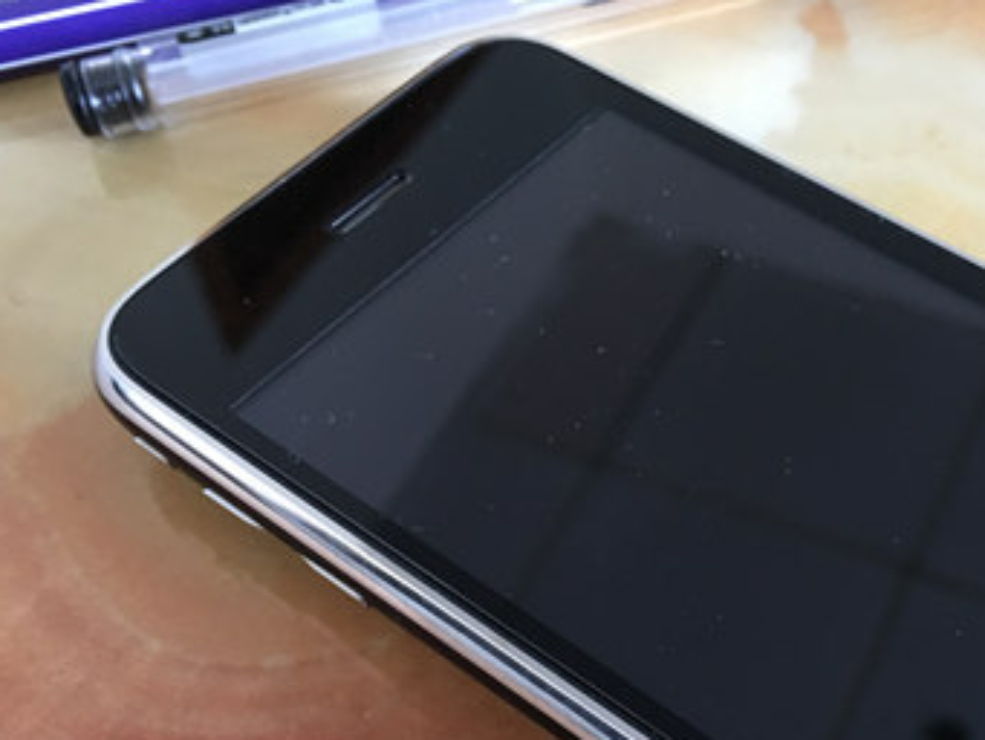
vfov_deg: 28.0
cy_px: 595
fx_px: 1452
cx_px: 737
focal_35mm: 51
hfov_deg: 36.6
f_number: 2.2
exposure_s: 1/17
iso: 64
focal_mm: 4.15
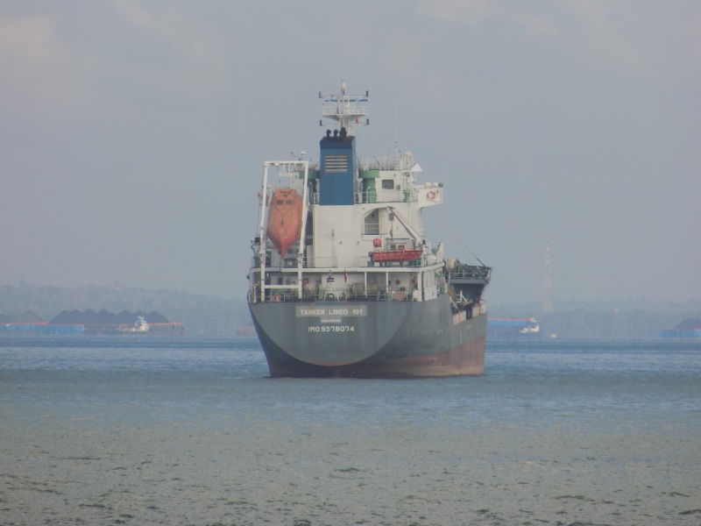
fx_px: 12758
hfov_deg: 3.1
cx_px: 350
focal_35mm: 630
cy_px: 263
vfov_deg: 2.4
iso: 80
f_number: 5.9
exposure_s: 1/320
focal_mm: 112
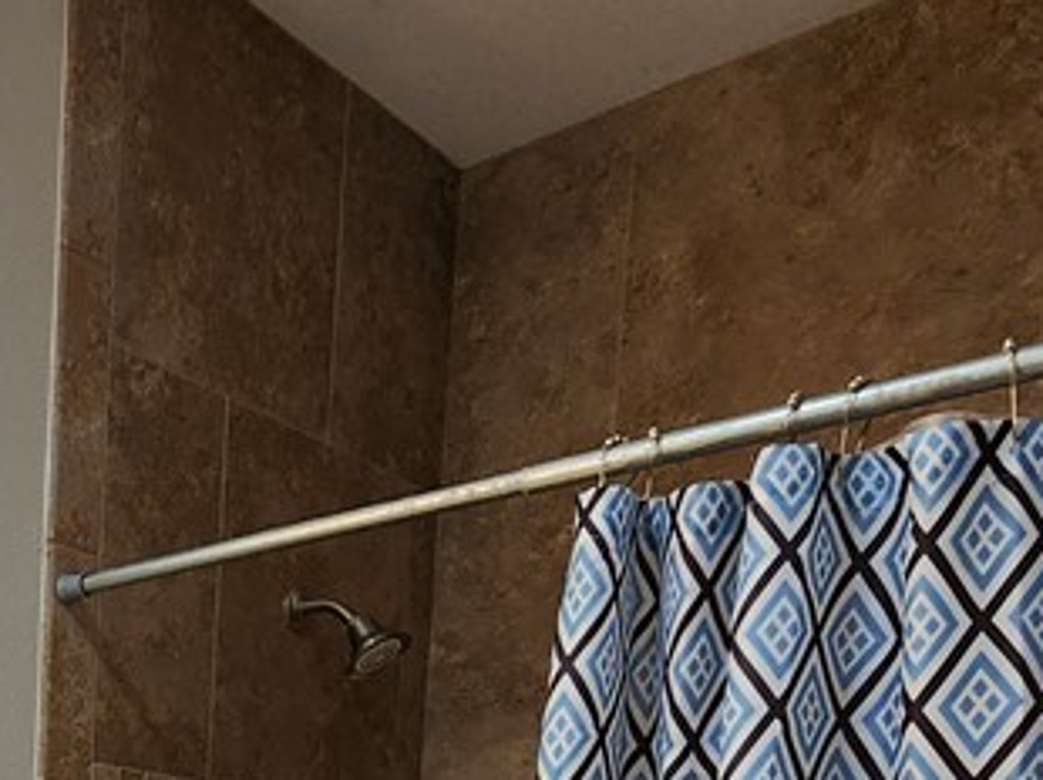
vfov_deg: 26.2
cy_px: 1116
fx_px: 1295
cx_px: -286
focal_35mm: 43
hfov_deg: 33.3
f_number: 2.2
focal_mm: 2.2
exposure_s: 1/60
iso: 160
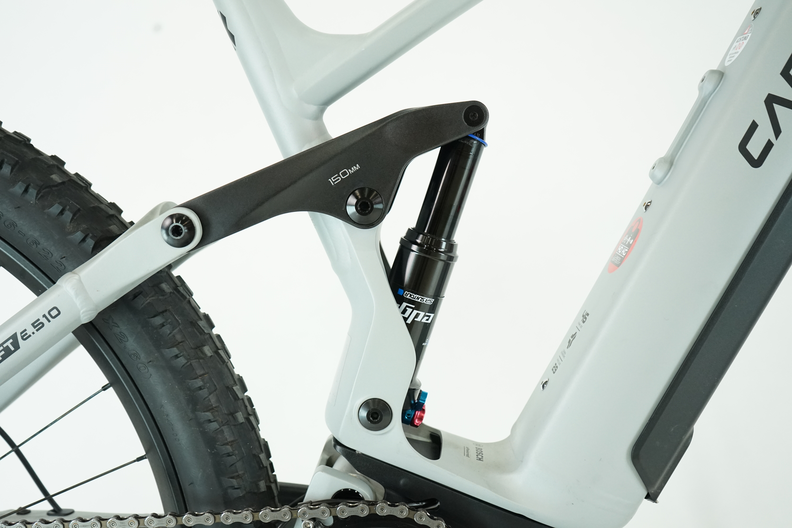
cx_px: 396
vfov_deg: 36.9
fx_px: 792
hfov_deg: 53.1
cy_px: 264
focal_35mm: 36
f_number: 5.6
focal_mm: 36
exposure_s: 1/200
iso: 2500
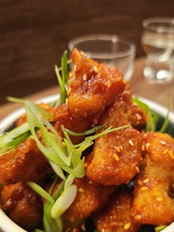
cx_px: 93
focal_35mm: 30
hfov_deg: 46.8
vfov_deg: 59.5
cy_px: 139
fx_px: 201
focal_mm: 6.3
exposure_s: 1/52
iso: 160
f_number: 1.7
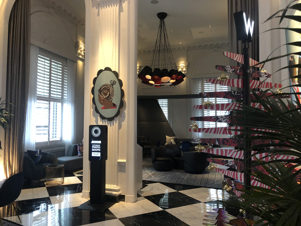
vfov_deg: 49.7
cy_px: 113
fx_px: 243
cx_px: 150
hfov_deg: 63.4
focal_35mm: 28
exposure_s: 1/17
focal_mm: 4
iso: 64
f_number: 1.8
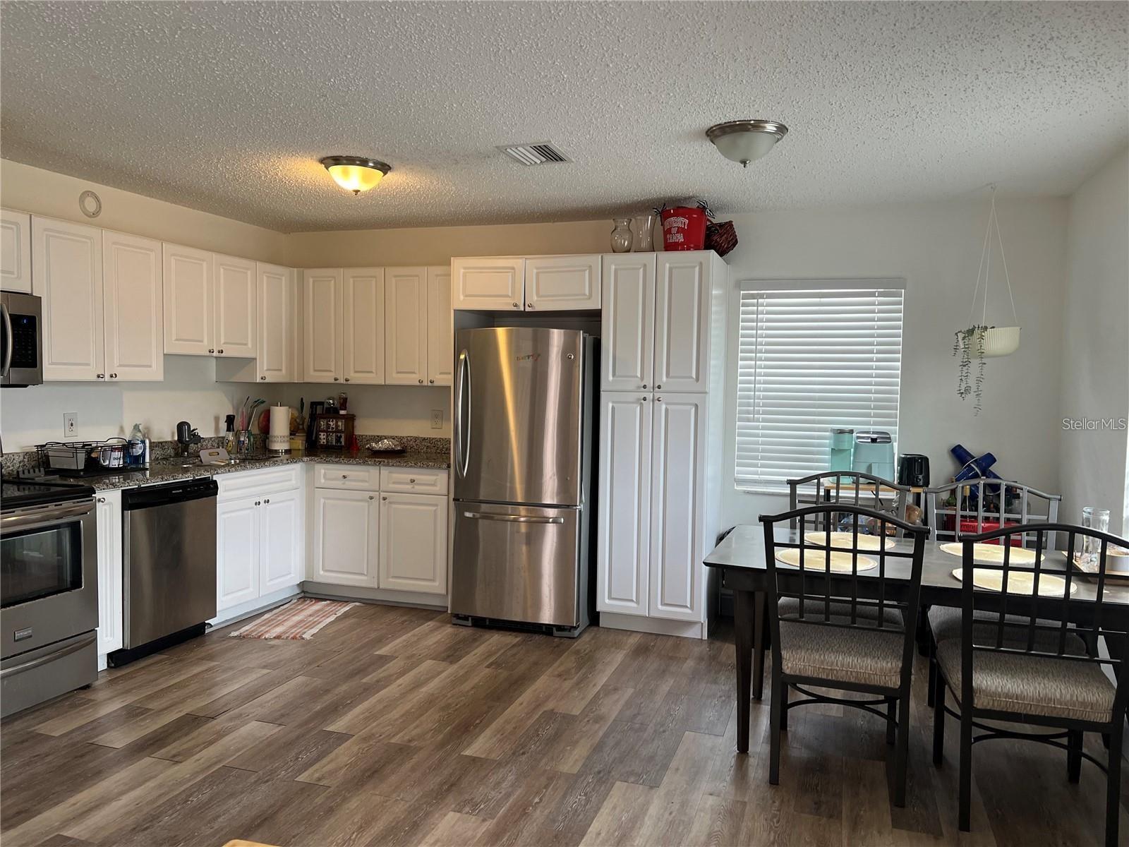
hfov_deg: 67.3
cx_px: 564
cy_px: 424
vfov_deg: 53.1
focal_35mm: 26
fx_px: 848
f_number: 1.5
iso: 100
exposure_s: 1/120
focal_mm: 5.7
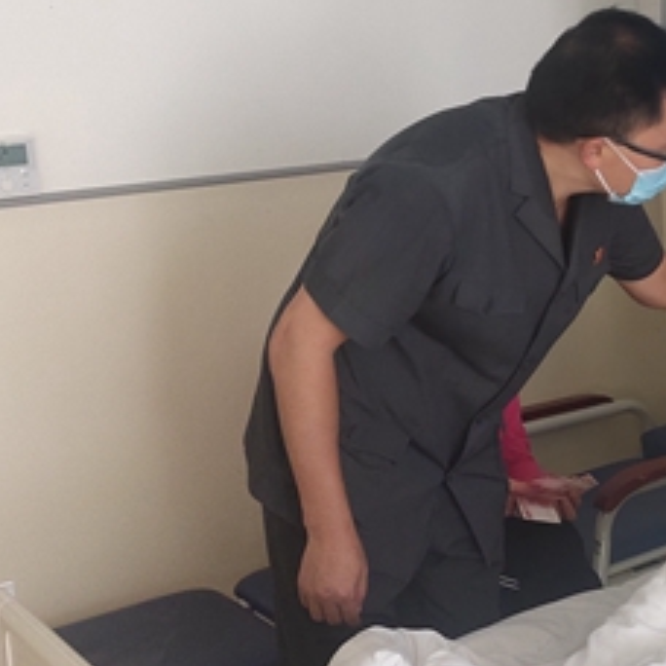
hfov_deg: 28.5
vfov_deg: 29.9
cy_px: 231
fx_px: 1241
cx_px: 643
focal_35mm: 57
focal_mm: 4.74
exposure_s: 1/50
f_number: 1.79
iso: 989
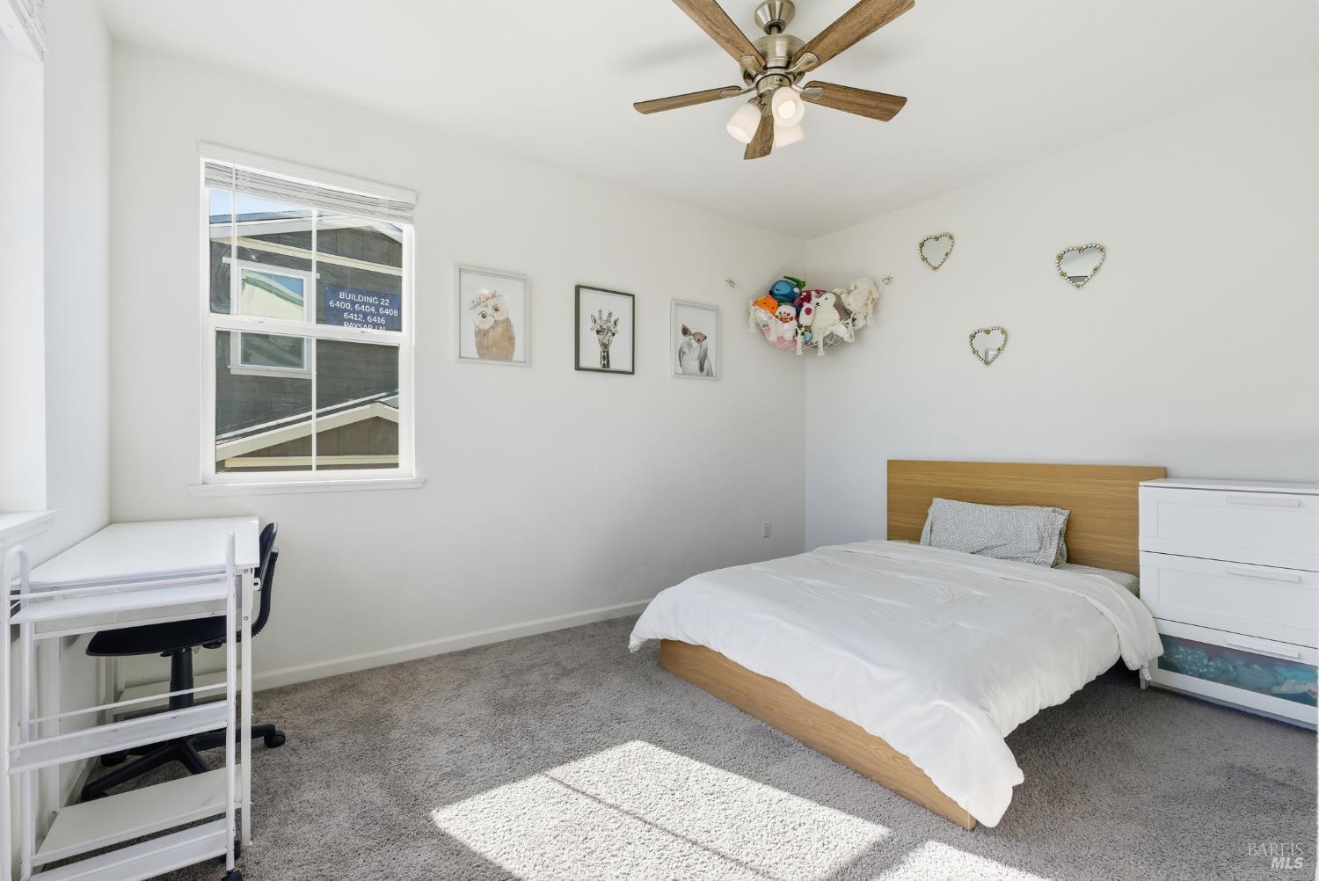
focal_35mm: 16
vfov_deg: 73.8
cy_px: 440
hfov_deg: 96.7
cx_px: 660
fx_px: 587
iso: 100
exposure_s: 1/125
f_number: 11
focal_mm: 16
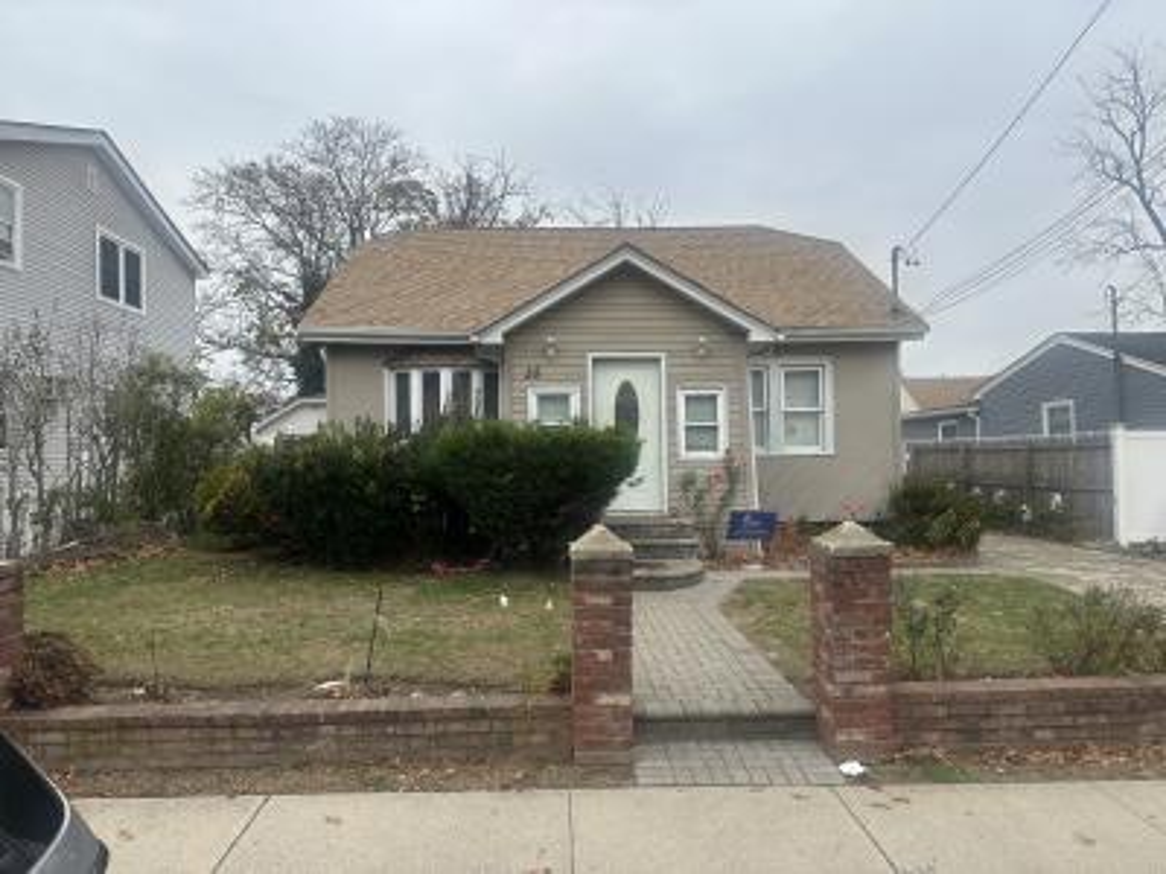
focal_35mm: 24
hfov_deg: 71.6
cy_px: 437
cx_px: 583
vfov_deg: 56.8
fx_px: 808
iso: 80
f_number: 1.78
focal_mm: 6.86
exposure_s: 1/2299
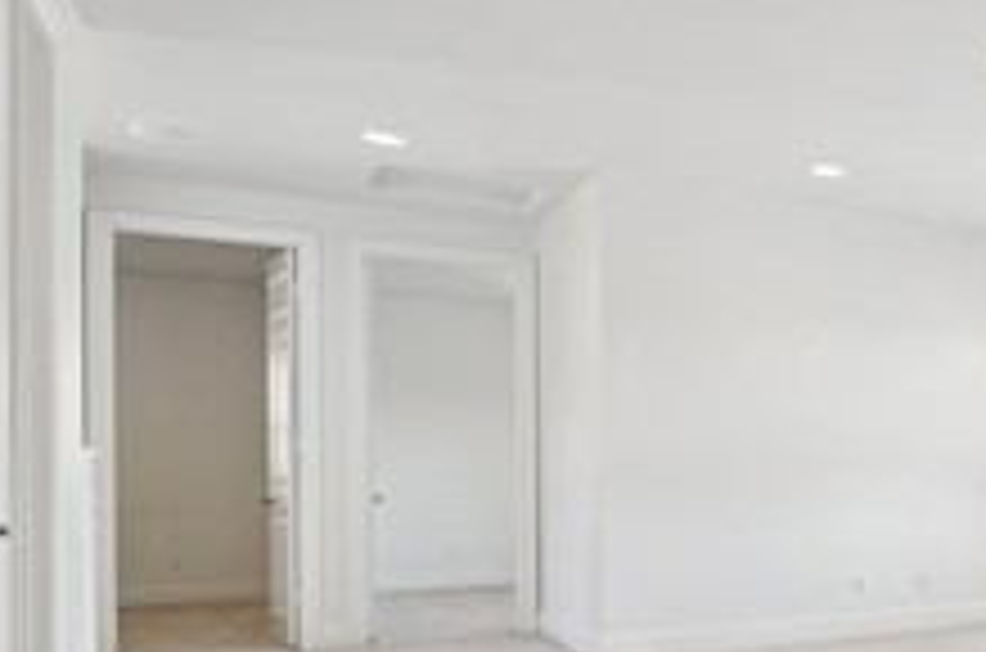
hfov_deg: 32.8
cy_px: 483
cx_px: 1333
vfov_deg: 31.9
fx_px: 1120
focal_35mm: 41
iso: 250
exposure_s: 1/8
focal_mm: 14
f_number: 8
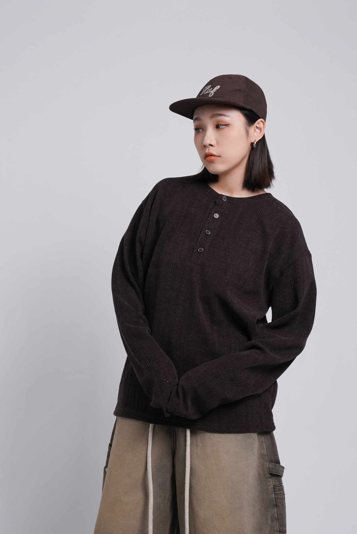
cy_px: 267
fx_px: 1070
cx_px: 178
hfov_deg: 18.9
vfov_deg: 28.1
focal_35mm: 72
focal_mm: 48
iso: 640
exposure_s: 1/250
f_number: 5
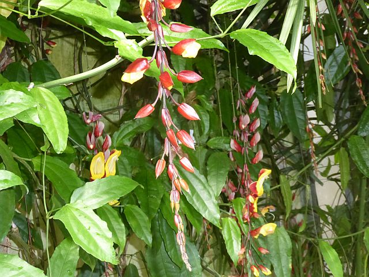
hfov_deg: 31.7
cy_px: 138
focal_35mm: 61
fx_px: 650
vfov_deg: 24.0
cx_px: 184
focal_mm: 10.9
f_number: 4.3
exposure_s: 1/60
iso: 800
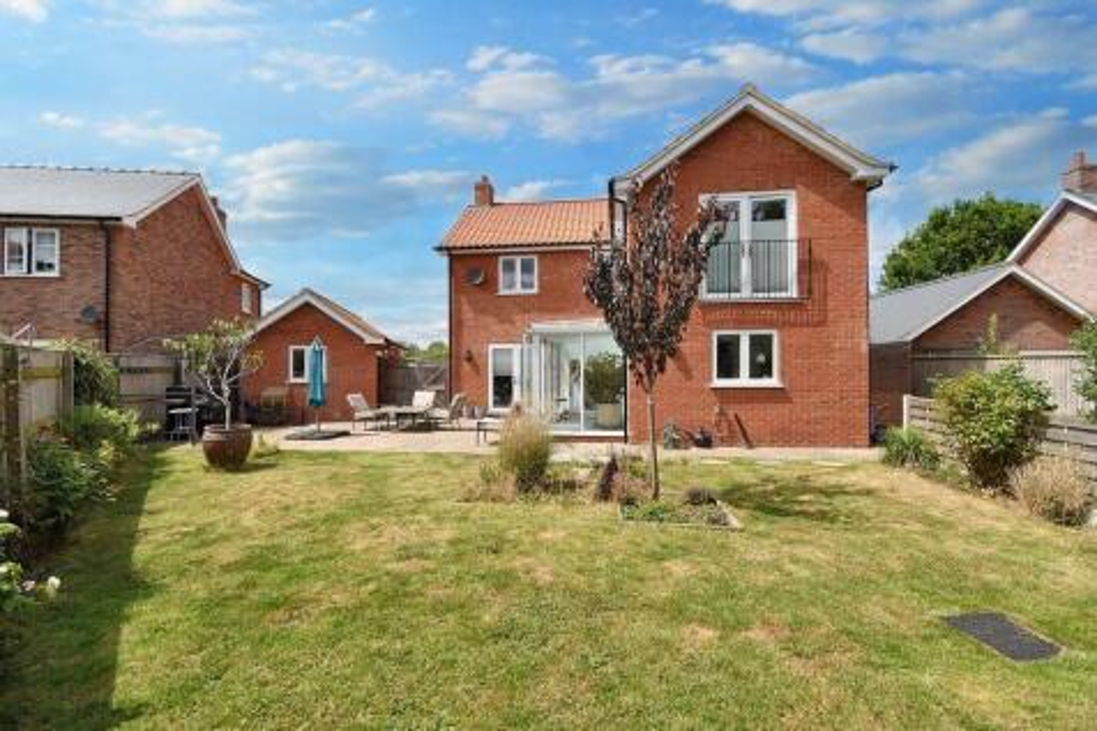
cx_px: 548
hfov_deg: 100.4
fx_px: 457
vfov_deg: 77.3
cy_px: 366
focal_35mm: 15
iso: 100
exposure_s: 1/320
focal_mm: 10
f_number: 9
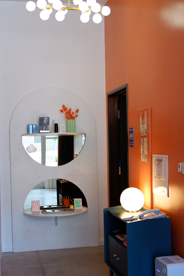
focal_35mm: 53
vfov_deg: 37.5
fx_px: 406
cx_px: 92
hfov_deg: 25.5
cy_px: 138
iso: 200
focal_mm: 35
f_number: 2
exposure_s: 1/60
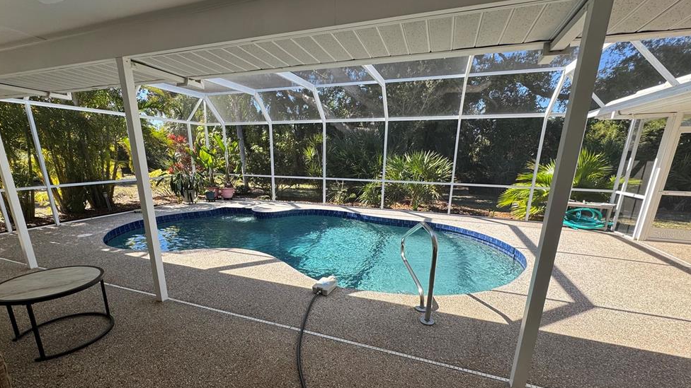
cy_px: 234
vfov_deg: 66.4
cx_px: 333
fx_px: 293
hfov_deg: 99.3
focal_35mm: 16
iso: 40
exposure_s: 1/409
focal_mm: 2.22
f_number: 2.2
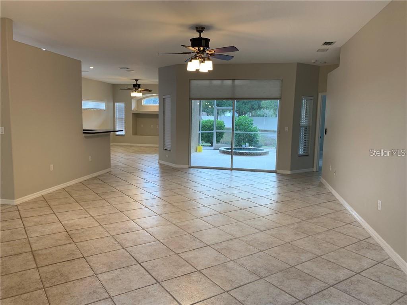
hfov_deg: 67.3
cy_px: 152
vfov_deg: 53.1
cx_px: 204
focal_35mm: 26
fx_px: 306
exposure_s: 1/60
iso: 64
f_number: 1.8
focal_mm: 4.25
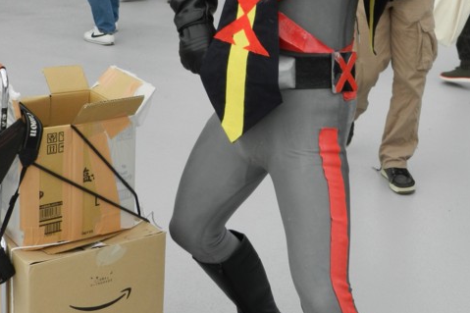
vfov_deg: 20.3
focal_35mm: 66
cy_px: 45
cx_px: 276
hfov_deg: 30.5
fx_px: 861
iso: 160
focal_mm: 6.7
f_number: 4
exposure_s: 1/400
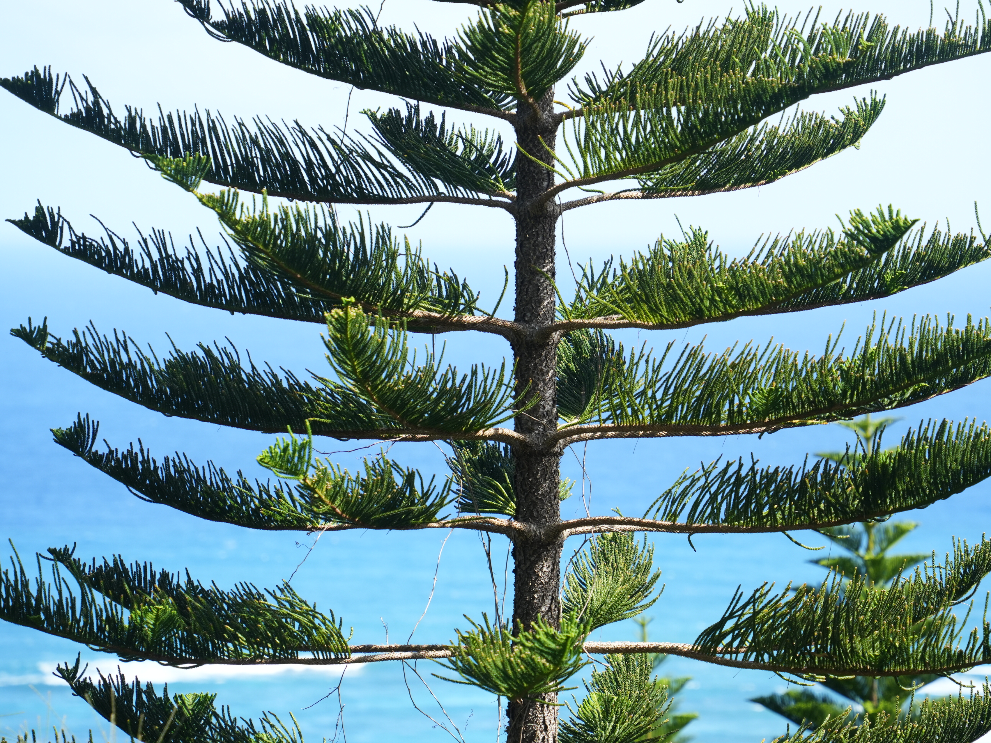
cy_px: 370
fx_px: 5439
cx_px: 518
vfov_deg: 7.8
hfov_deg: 10.4
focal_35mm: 190
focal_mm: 146
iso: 800
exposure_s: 1/1500
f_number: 5.6
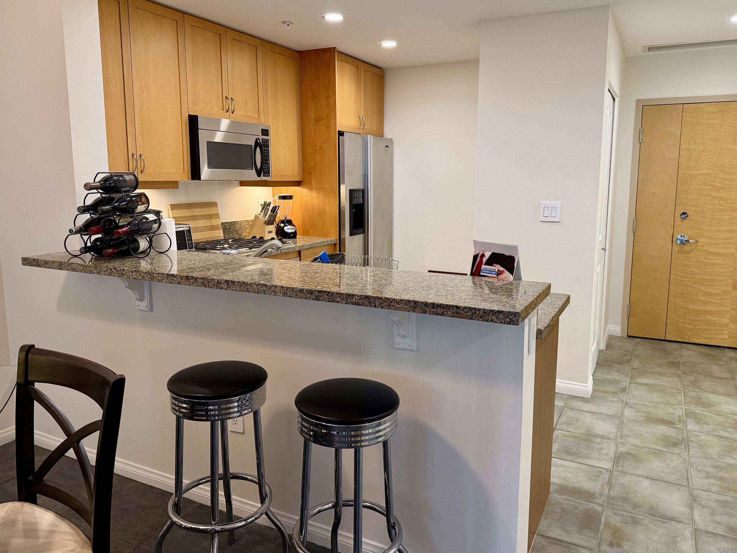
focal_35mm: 26
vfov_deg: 53.0
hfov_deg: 67.3
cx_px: 380
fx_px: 554
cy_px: 257
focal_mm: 6.76
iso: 320
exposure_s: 1/60
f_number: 1.78
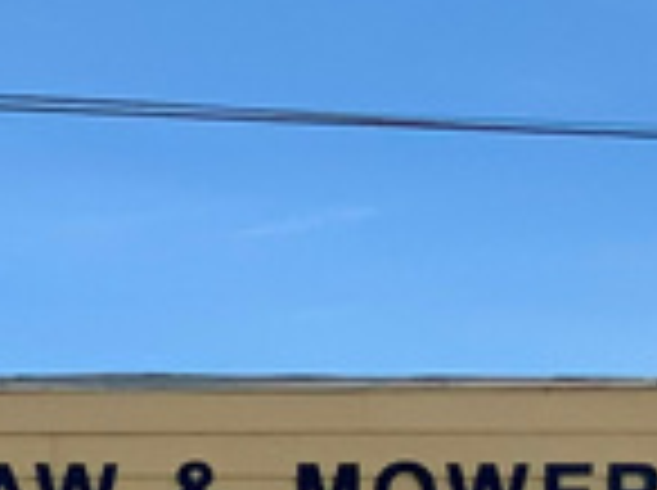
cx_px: -518
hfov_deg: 9.3
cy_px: 854
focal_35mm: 204
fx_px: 3865
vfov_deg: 7.1
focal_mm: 3
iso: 20
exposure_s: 1/2538
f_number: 1.8
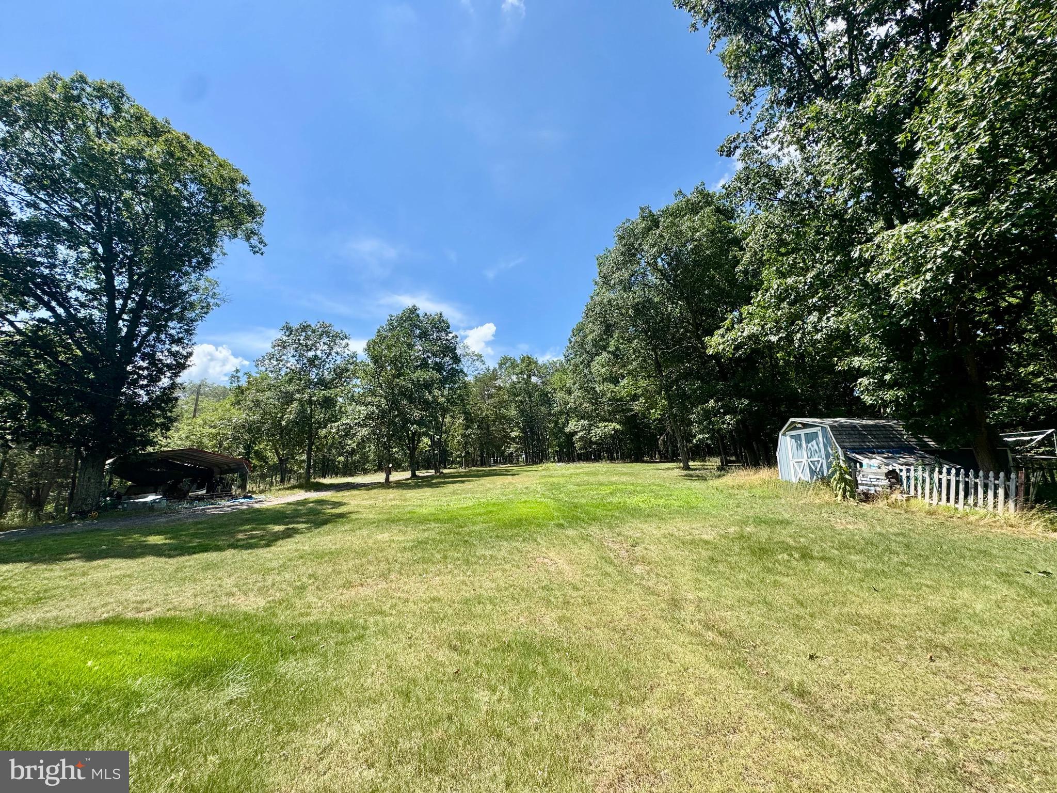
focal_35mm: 14
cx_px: 528
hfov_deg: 102.1
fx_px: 427
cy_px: 396
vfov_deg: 85.7
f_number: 2.2
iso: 50
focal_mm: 2.22
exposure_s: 1/1449
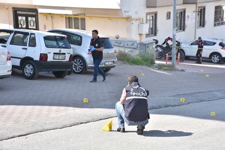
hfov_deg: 24.2
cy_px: 75
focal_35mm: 84
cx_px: 112
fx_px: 525
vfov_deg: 16.3
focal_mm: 56
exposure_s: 1/640
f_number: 6.3
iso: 320
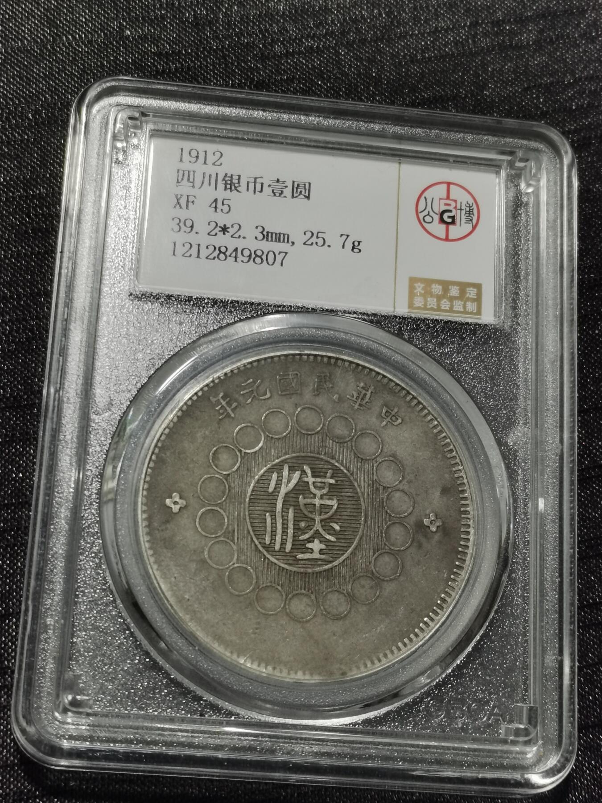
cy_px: 402
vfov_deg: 29.0
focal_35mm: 67
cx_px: 301
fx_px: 1554
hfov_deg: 21.9
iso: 64
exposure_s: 1/100
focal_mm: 5.58
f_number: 1.8
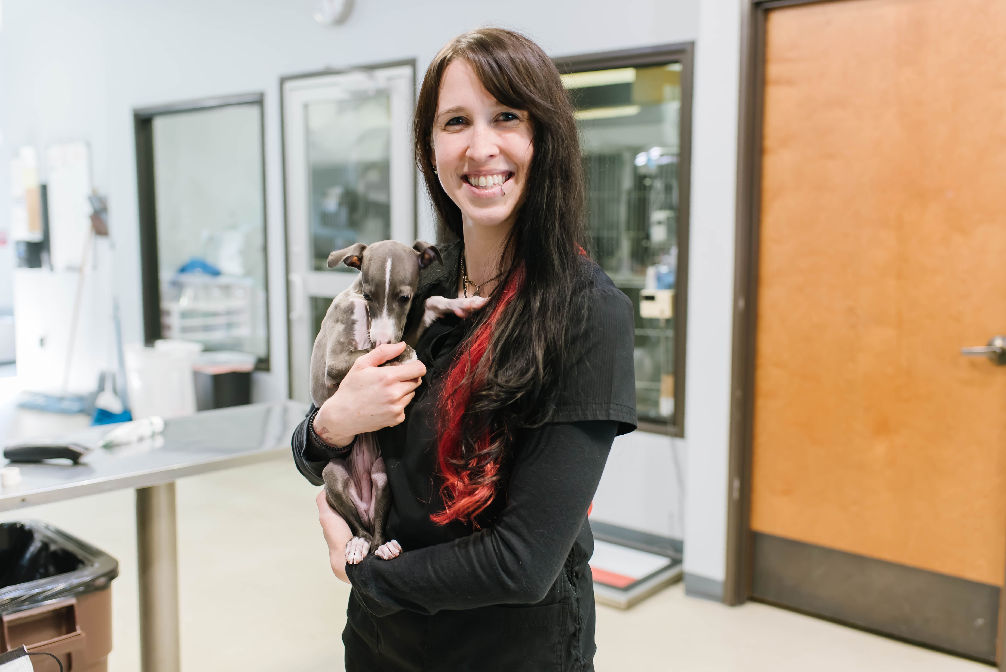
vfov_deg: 36.9
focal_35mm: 36
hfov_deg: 53.1
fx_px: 1006
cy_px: 344
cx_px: 510
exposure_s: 1/40
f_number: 2.8
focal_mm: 35
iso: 450
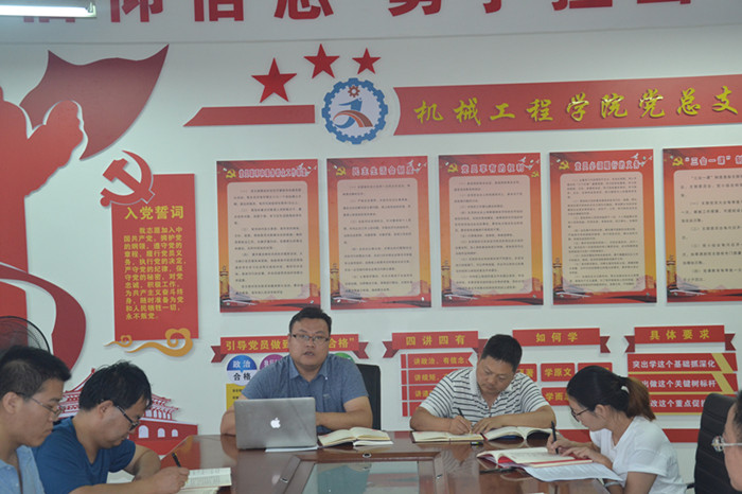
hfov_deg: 37.9
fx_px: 1082
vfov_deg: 25.7
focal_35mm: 52
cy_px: 247
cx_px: 371
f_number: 4.5
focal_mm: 35
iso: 1000
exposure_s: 1/60
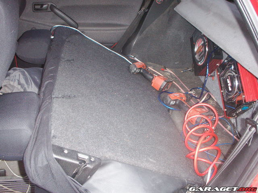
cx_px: 129
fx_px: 276
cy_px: 96
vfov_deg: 38.7
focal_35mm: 37
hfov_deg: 50.1
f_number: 3.5
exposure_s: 1/40
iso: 160
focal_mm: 7.7
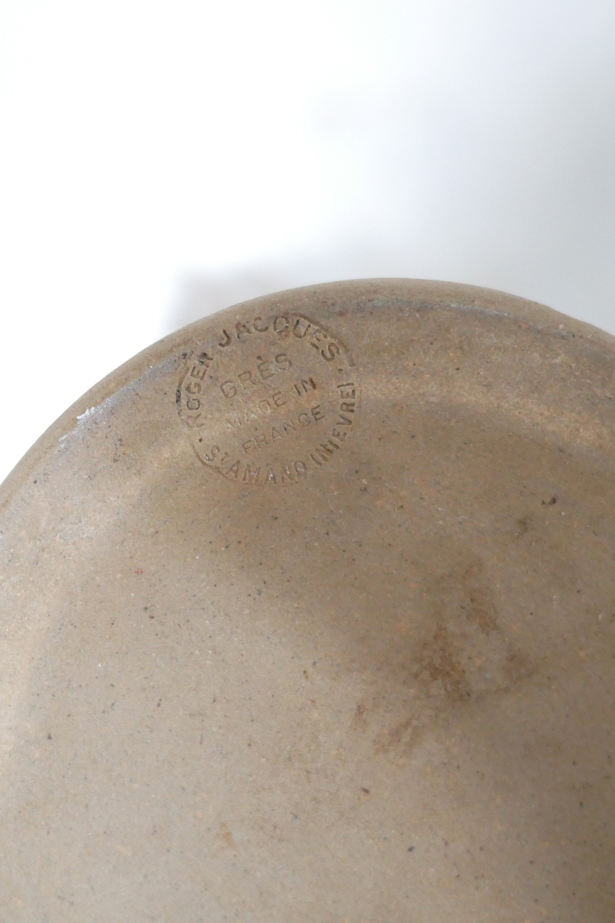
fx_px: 1435
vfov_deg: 35.6
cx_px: 212
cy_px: 460
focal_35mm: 56
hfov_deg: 24.1
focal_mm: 20
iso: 1600
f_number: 1.7
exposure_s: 1/60
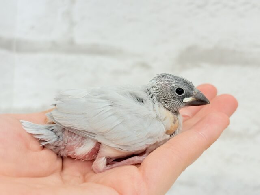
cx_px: 130
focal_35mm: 52
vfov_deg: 28.0
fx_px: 391
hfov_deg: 36.8
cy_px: 98
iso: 80
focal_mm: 5.96
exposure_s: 1/100
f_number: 1.6
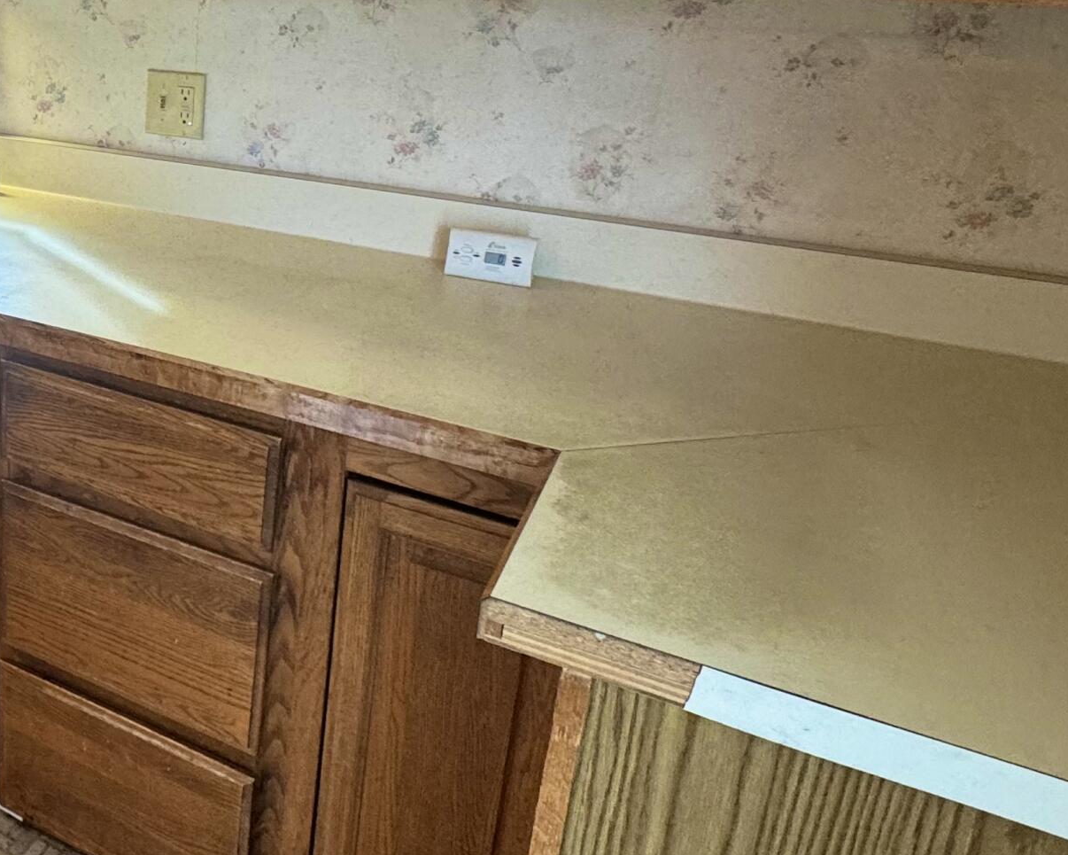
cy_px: 272
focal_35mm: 34
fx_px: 1075
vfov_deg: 42.7
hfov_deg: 46.4
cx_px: 62
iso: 250
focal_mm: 2.22
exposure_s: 1/60
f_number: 2.2
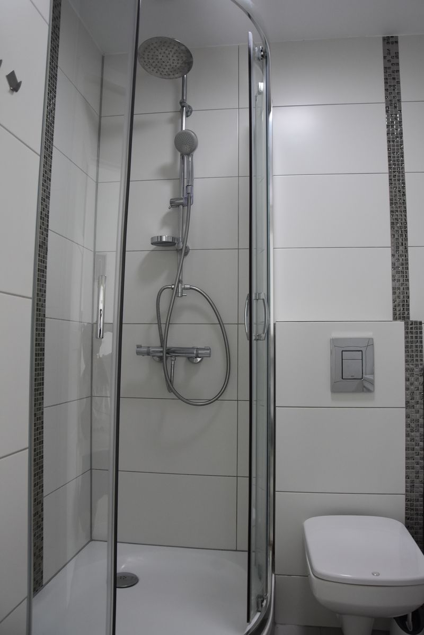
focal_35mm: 27
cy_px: 318
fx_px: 477
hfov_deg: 47.9
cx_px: 212
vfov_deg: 67.4
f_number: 5
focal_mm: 18
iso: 800
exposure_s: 1/100
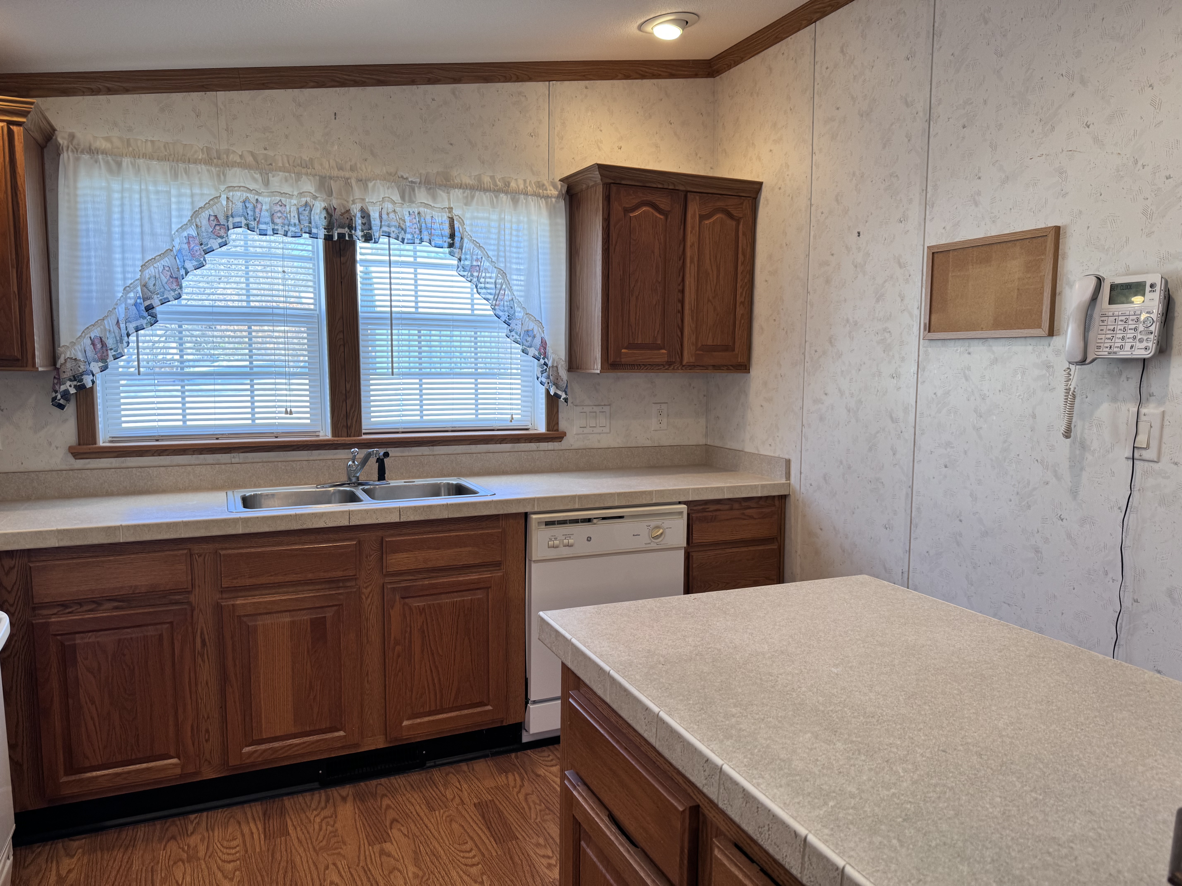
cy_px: 443
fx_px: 820
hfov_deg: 71.6
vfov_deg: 56.8
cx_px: 591
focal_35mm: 24
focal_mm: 6.76
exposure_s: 1/120
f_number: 1.78
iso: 80
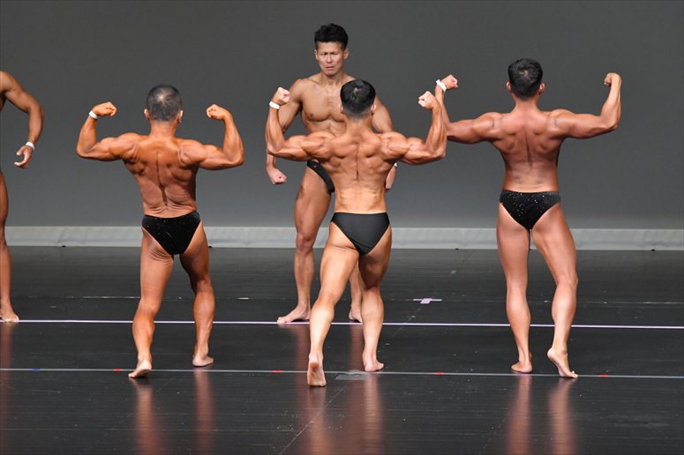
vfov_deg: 4.8
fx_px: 5412
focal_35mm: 285
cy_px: 228
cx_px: 342
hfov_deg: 7.2
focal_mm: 190
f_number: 5.6
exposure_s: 1/400
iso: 5000
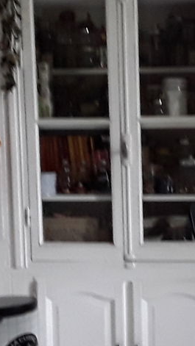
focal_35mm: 100
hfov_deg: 11.9
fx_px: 919
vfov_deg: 21.3
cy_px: 217
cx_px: 208
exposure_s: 1/33
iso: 160
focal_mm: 2.91
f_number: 1.9
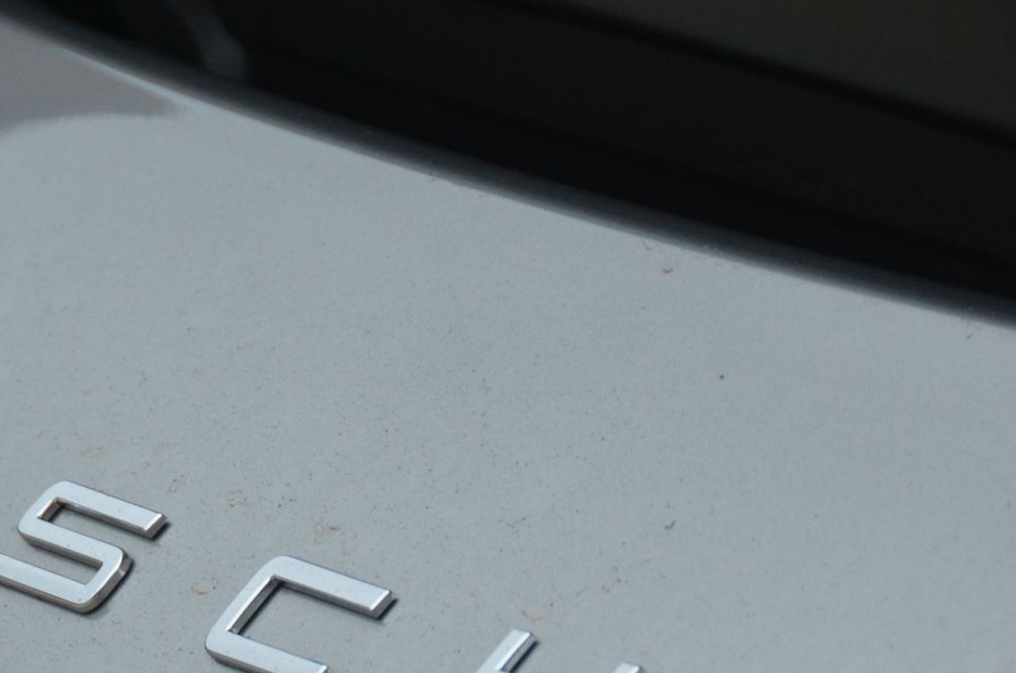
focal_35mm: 799
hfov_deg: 2.6
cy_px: 837
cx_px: 31
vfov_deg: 1.7
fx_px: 22504
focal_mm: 200
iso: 800
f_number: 5.6
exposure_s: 1/500
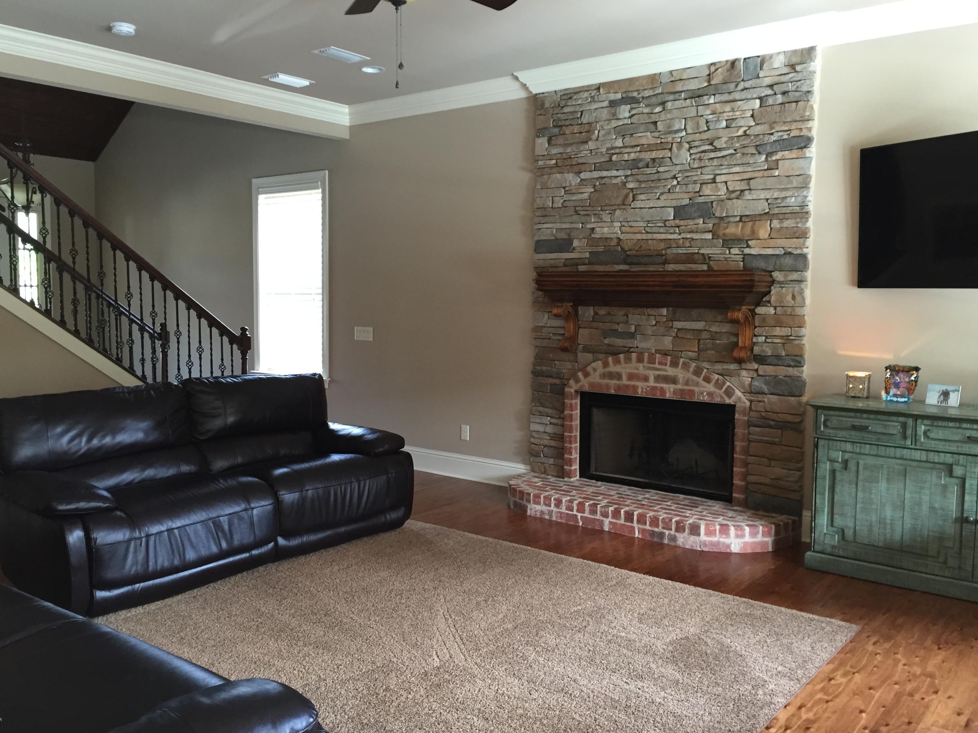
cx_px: 481
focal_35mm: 30
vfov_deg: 46.8
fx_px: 848
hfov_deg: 60.0
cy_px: 364
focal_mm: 4.15
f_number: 2.2
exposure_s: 1/30
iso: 125
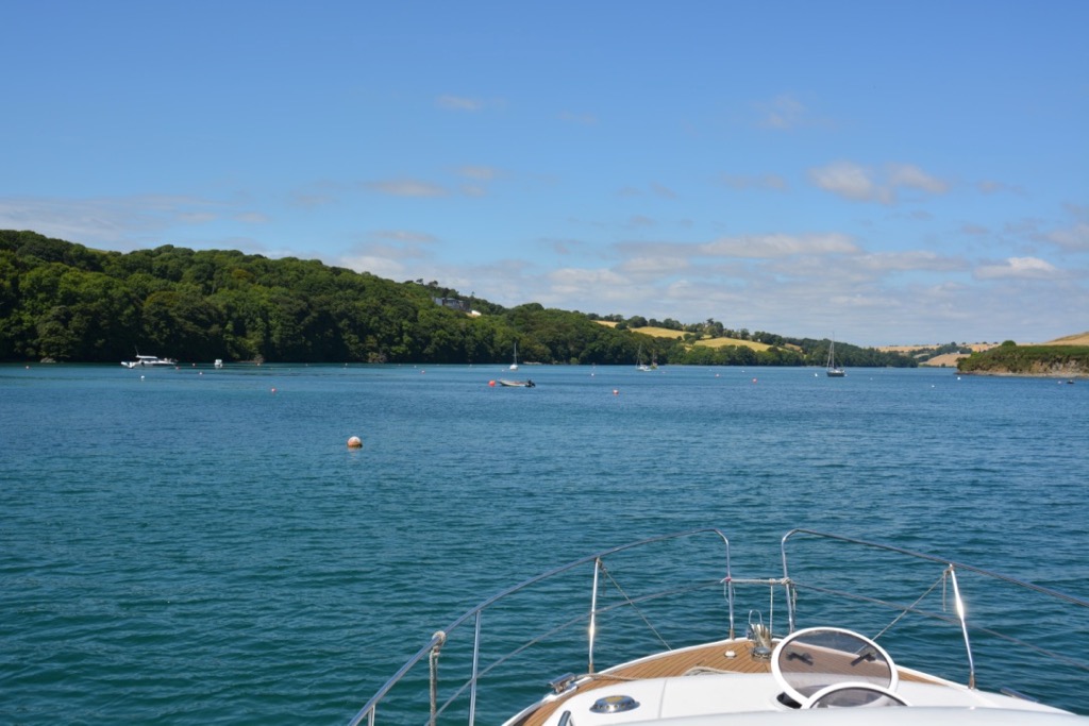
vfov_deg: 36.9
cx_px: 544
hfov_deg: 53.1
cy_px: 363
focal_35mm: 36
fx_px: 1089
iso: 100
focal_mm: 24
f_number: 8
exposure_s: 1/320
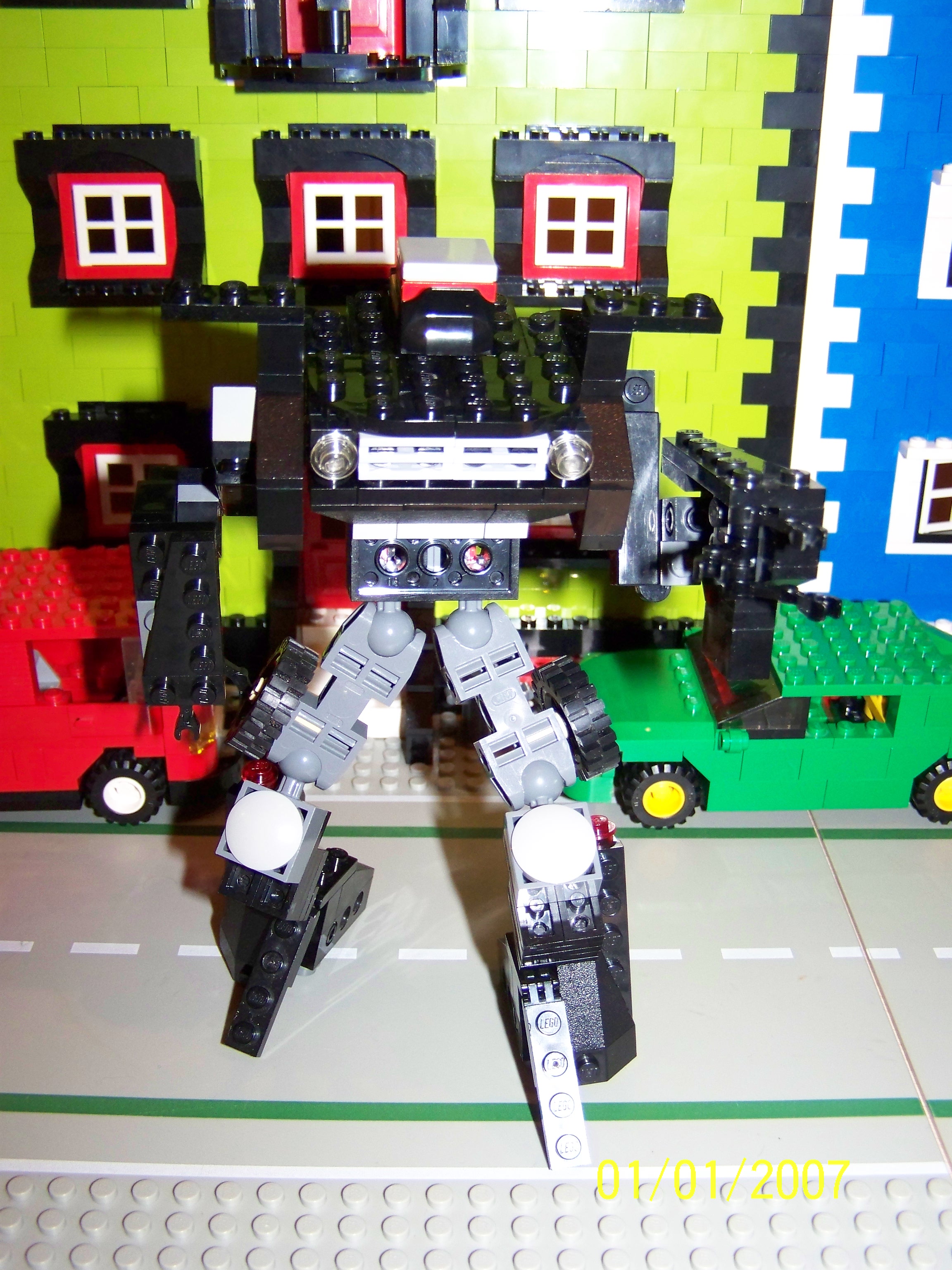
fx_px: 1393
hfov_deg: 37.7
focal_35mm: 38
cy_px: 635
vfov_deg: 49.0
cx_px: 476
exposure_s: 1/30
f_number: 2.8
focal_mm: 6.3
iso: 200
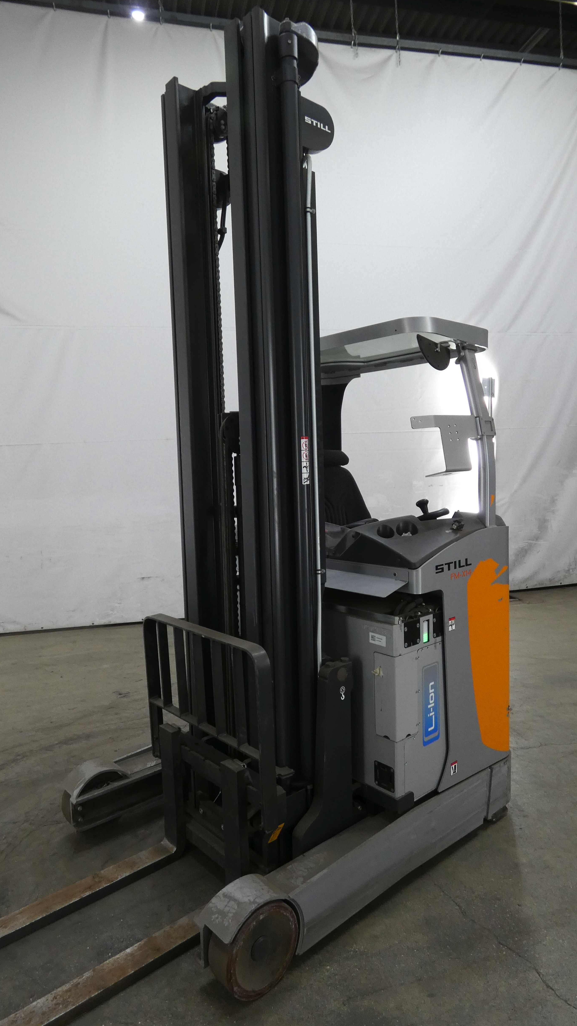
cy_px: 509
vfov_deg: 81.2
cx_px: 282
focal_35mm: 22
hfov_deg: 51.5
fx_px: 598
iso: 200
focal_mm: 3.6
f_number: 2.8
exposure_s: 1/60
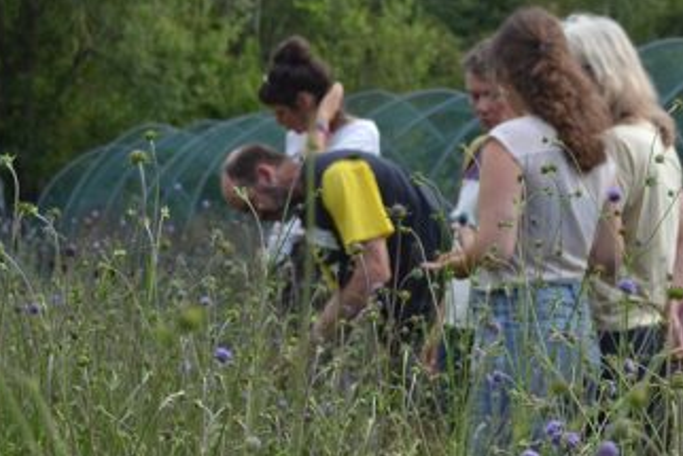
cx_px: 785
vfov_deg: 10.1
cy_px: 187
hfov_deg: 14.7
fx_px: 2581
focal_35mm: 136
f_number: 5.6
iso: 100
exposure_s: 1/125
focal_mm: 38
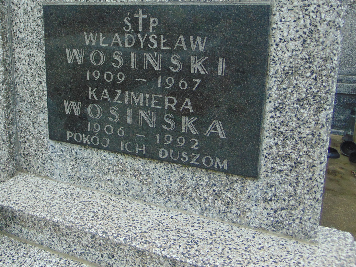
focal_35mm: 35
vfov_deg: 40.3
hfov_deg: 51.7
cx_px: 120
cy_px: 94
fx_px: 360
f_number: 3
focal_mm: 4.5
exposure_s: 1/250
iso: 80
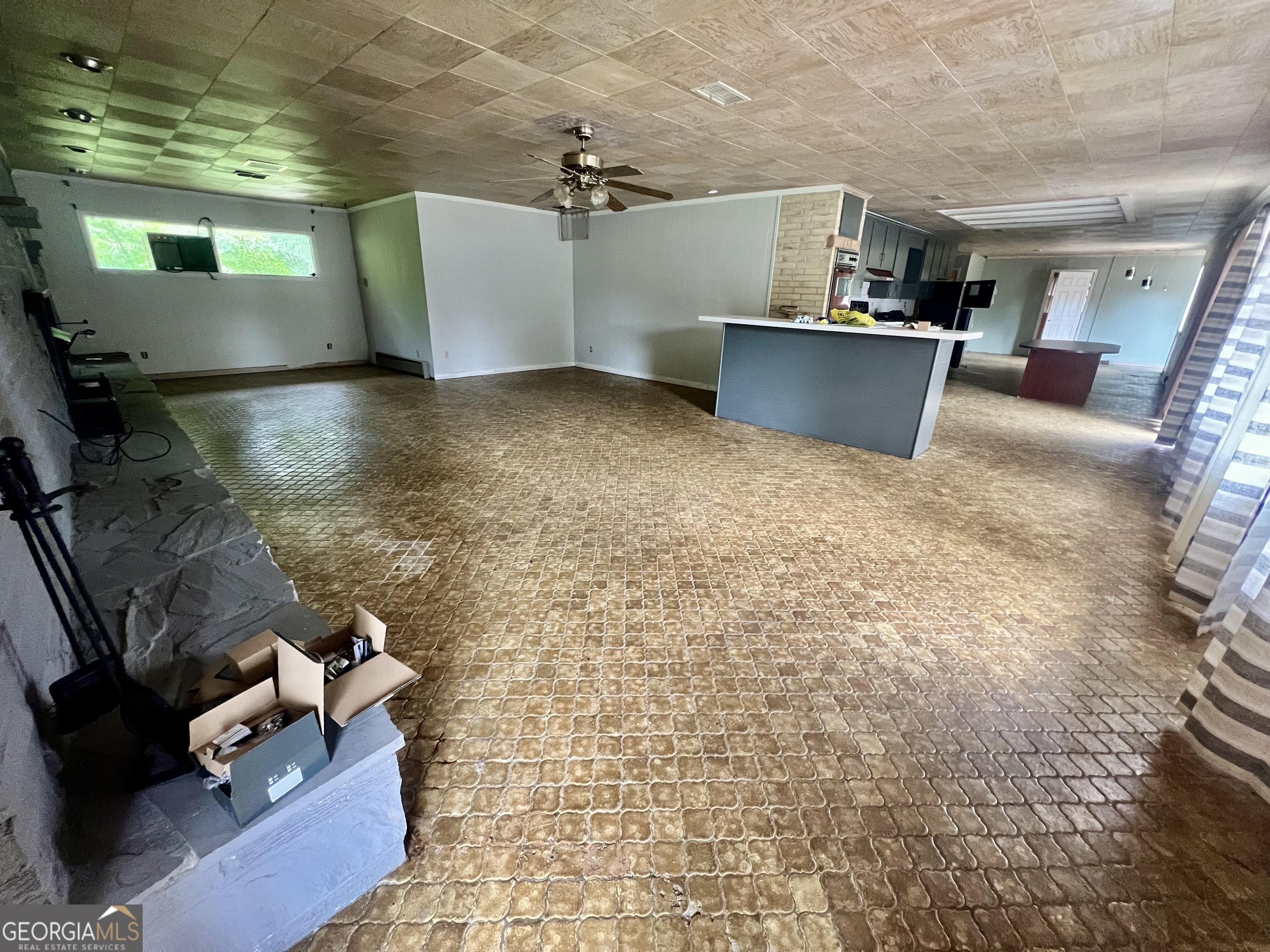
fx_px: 477
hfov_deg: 106.2
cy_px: 476
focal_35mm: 13
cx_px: 635
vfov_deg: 89.9
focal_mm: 1.57
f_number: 1.8
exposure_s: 1/60
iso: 400
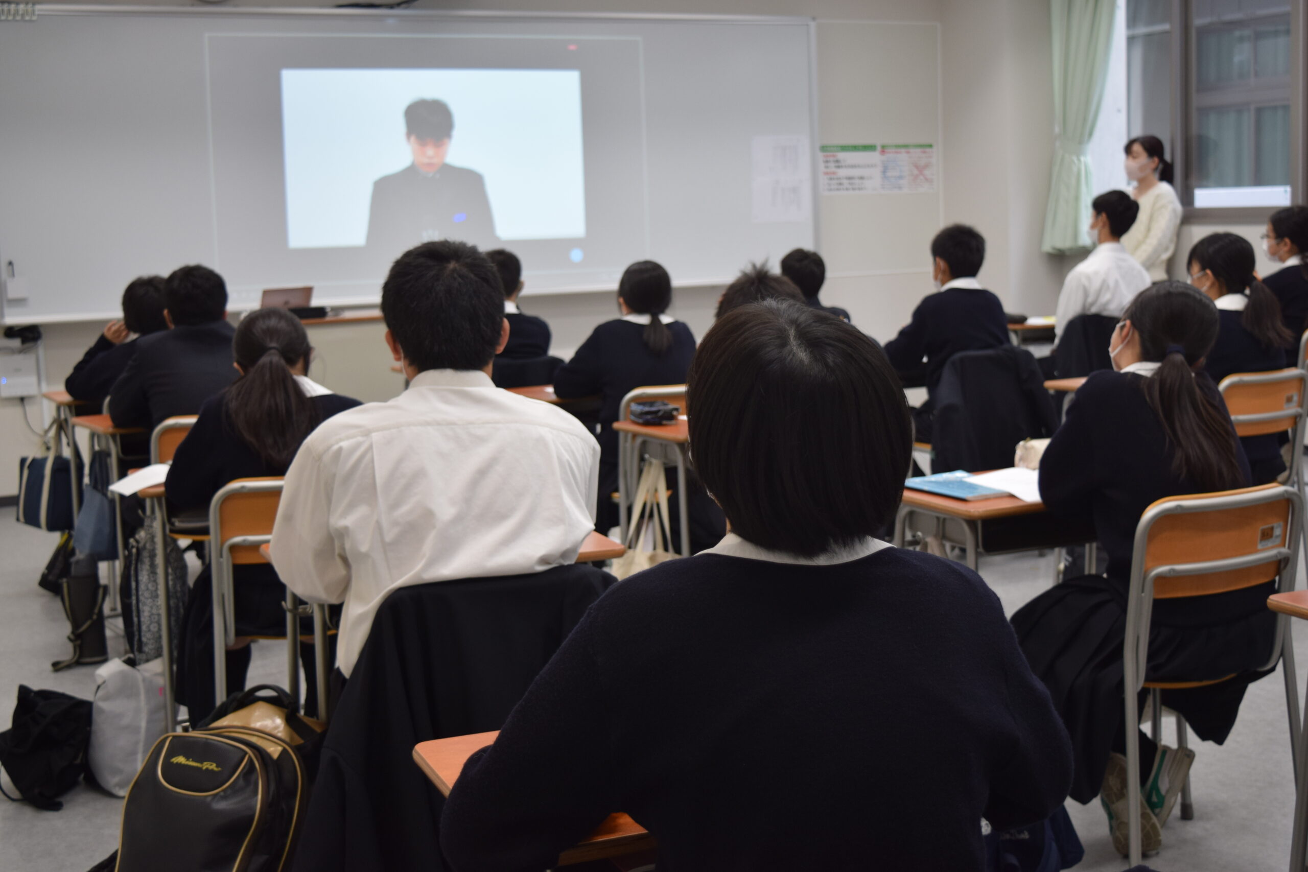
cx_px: 654
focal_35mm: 48
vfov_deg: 28.1
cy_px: 436
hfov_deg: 41.1
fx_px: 1744
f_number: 4.5
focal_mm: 32
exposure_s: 1/80
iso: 400
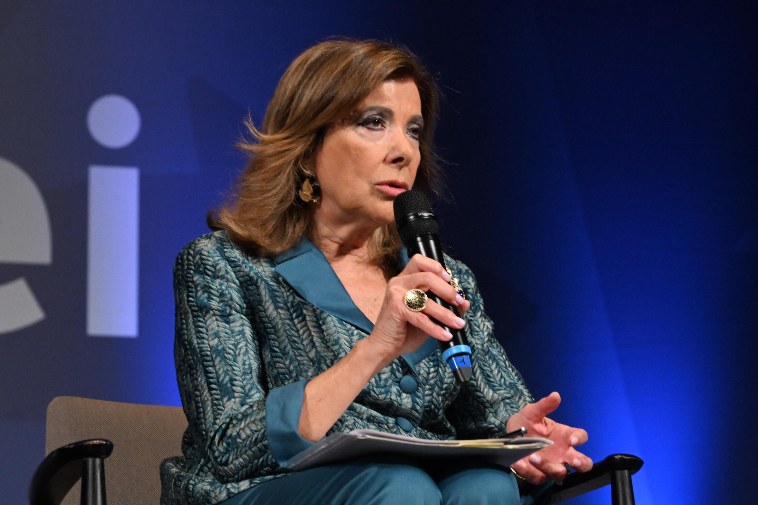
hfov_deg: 16.5
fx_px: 2611
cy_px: 252
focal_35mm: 124
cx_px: 379
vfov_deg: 11.1
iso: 4000
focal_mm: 83
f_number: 5
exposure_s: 1/250
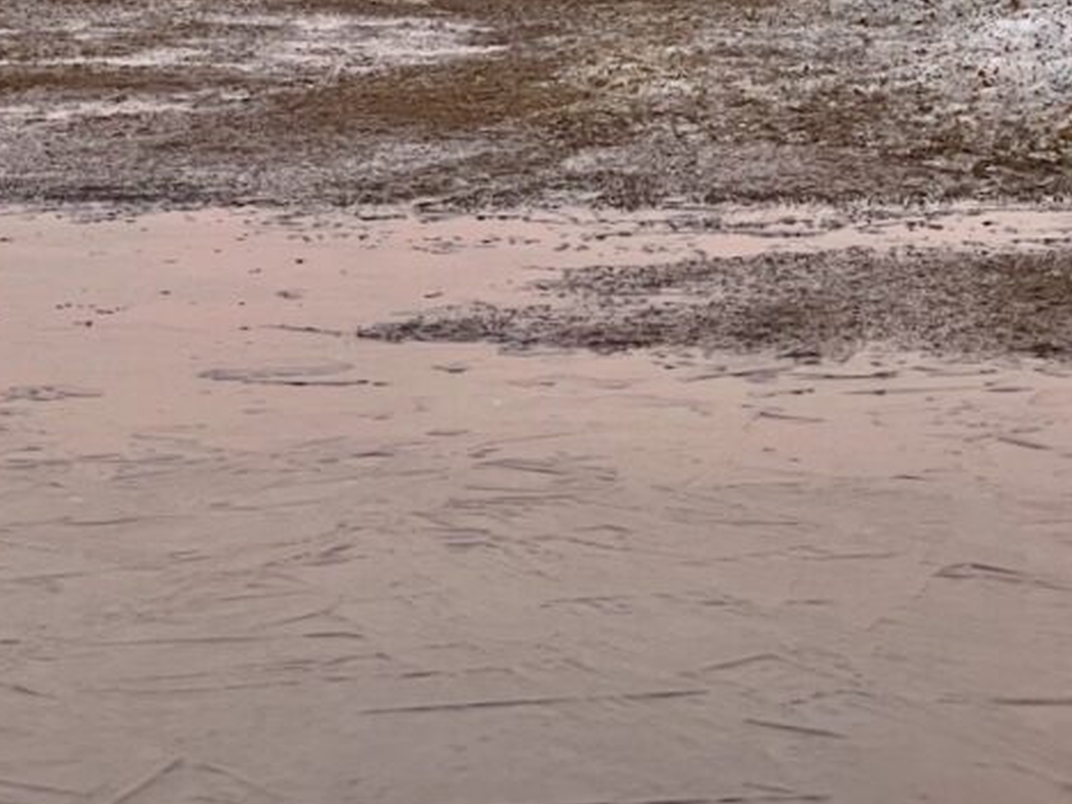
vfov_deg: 10.5
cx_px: 852
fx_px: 4336
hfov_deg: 14.0
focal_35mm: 140
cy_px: -44
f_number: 2.2
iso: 80
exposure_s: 1/99
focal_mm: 7.5
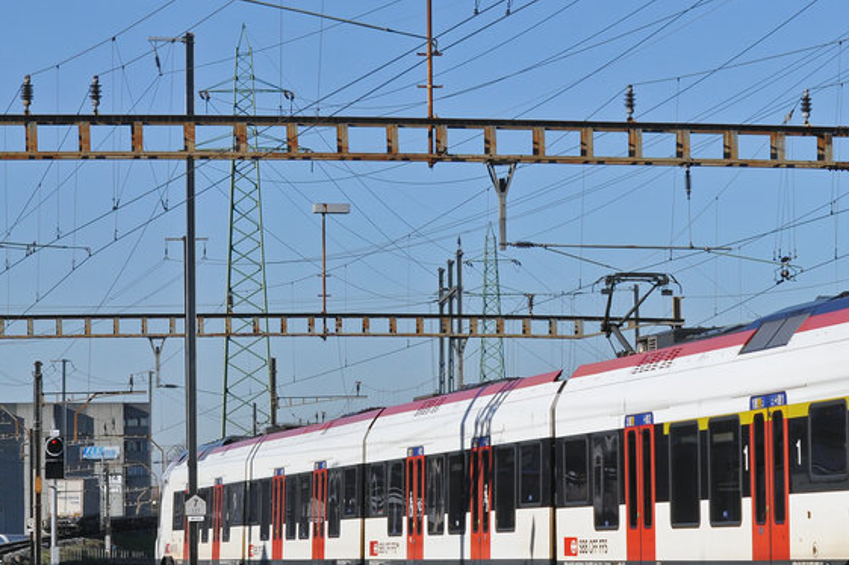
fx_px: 3629
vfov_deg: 8.9
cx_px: 788
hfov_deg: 13.2
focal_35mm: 154
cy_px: 287
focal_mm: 48
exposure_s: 1/800
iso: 250
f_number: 10
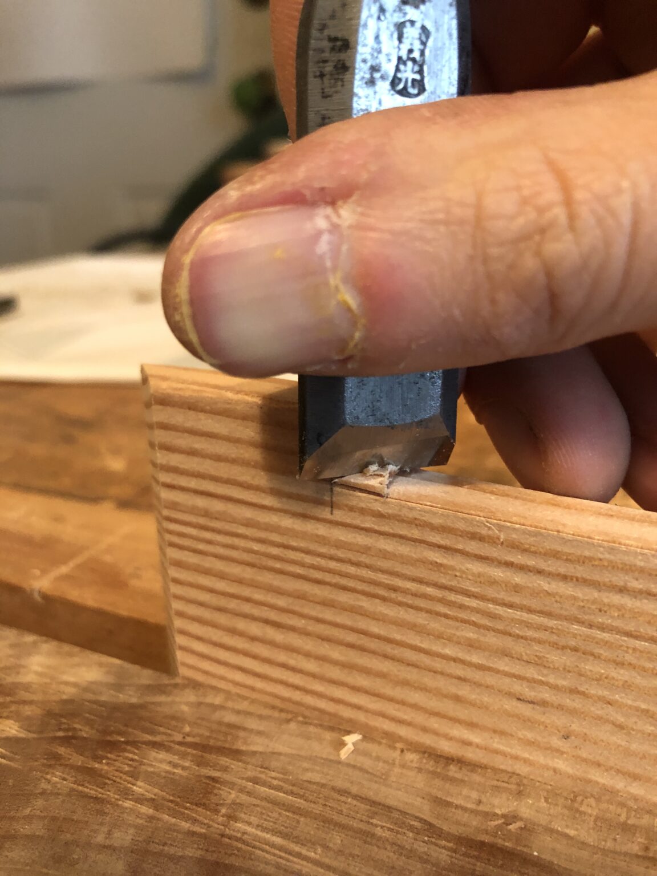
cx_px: 328
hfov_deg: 49.7
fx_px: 709
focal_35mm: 28
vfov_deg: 63.4
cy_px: 438
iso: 100
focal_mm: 4
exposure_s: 1/15
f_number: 1.8
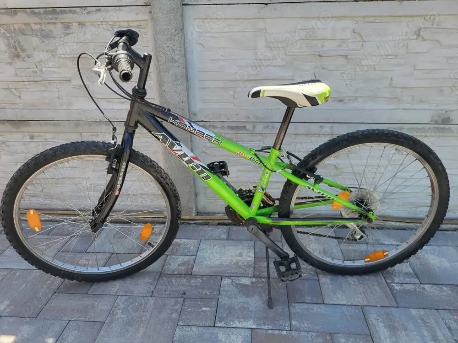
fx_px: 344
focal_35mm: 26
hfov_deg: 67.3
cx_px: 229
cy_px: 172
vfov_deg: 53.1
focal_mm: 5.4
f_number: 1.8
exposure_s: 1/426
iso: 40
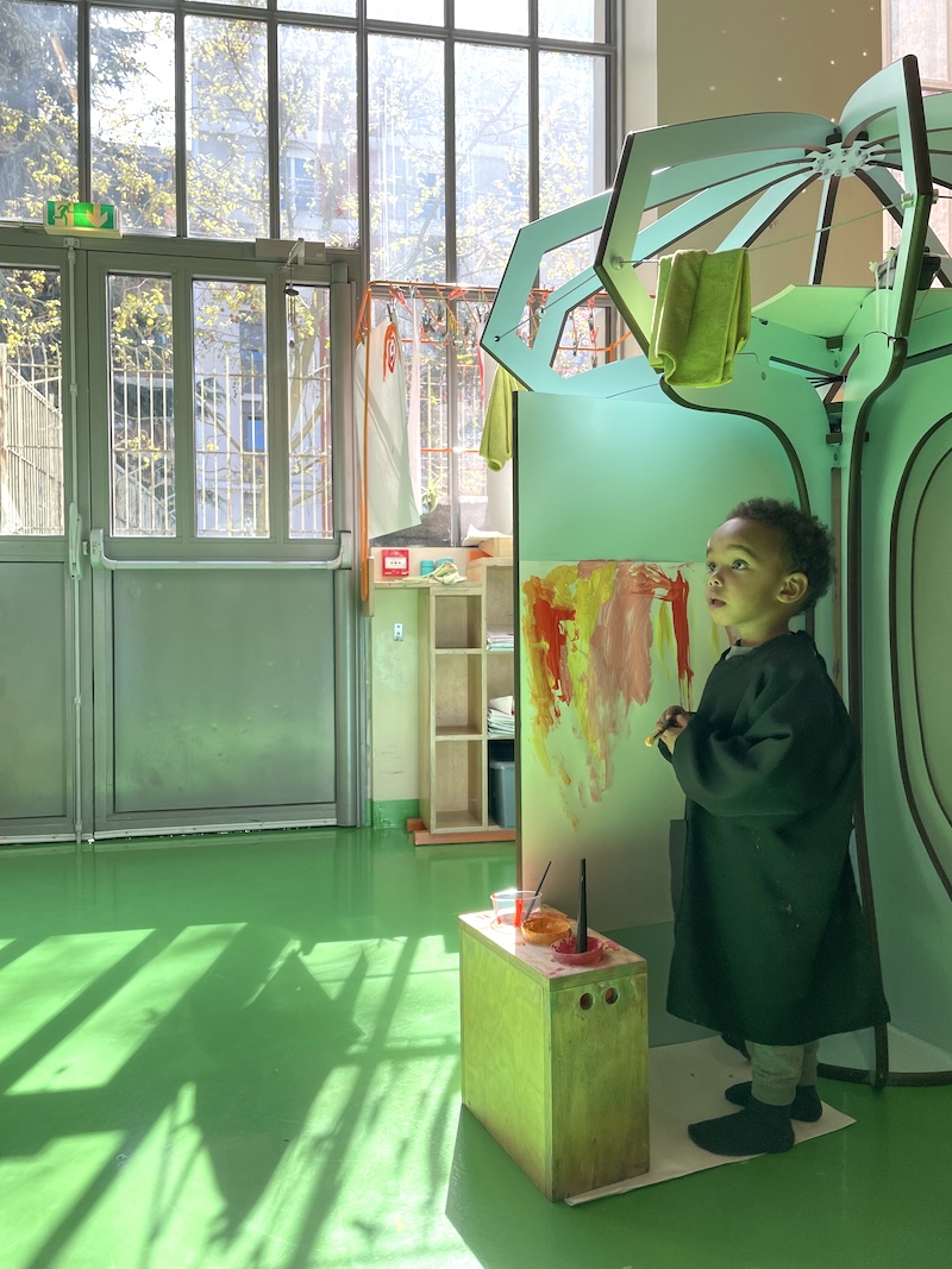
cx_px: 476
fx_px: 954
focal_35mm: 26
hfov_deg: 53.1
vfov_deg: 67.3
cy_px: 634
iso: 32
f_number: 1.6
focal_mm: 4.2
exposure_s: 1/281
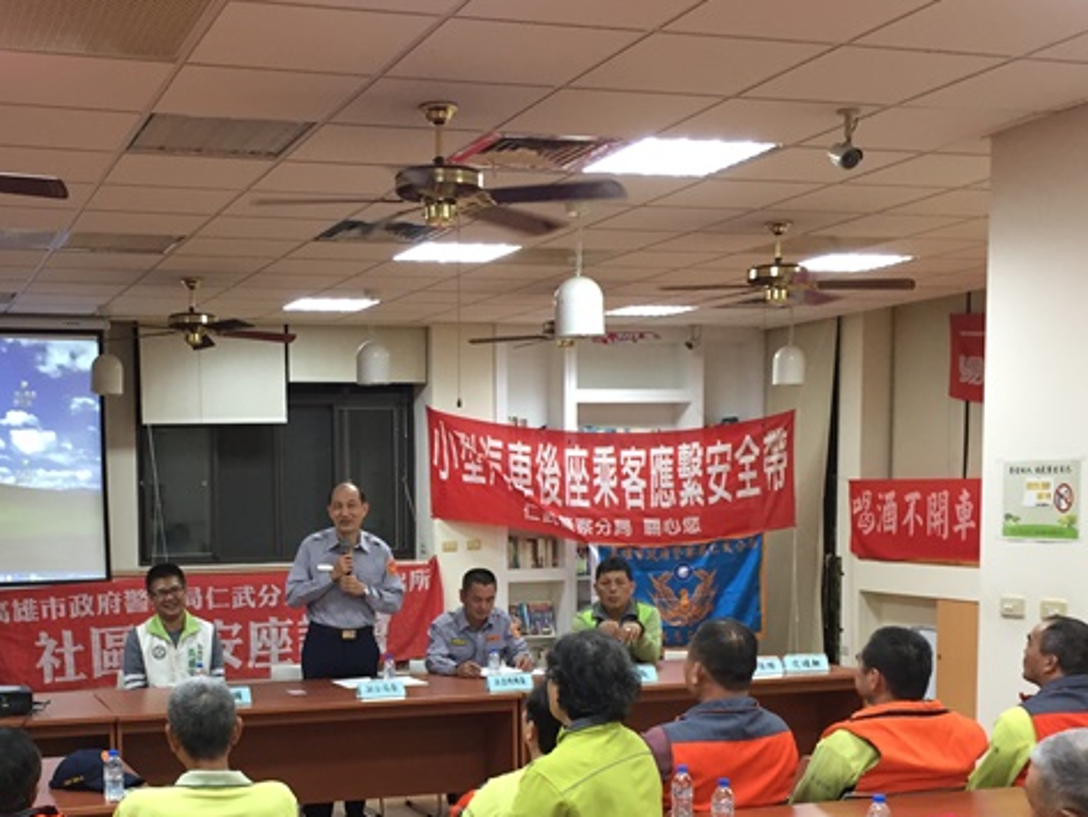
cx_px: 351
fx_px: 1509
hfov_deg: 39.1
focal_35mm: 48
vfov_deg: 29.8
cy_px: 621
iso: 80
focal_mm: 4.15
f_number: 2.2
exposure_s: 1/30
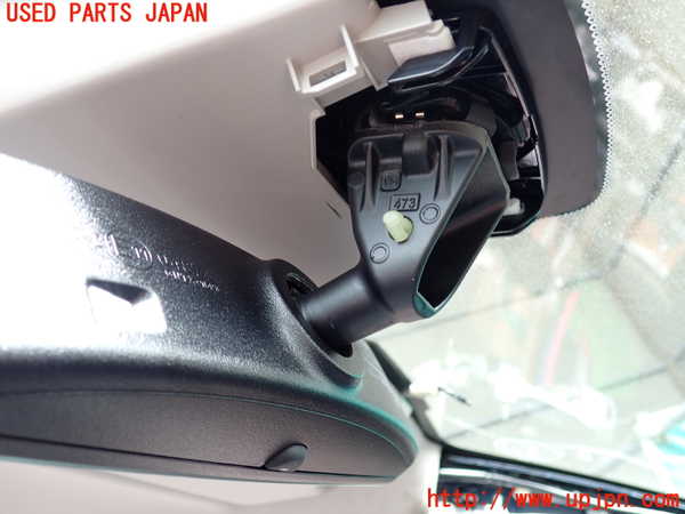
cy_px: 257
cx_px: 342
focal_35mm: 30
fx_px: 594
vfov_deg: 46.8
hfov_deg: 60.0
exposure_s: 1/100
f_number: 2.3
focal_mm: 5.4
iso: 200
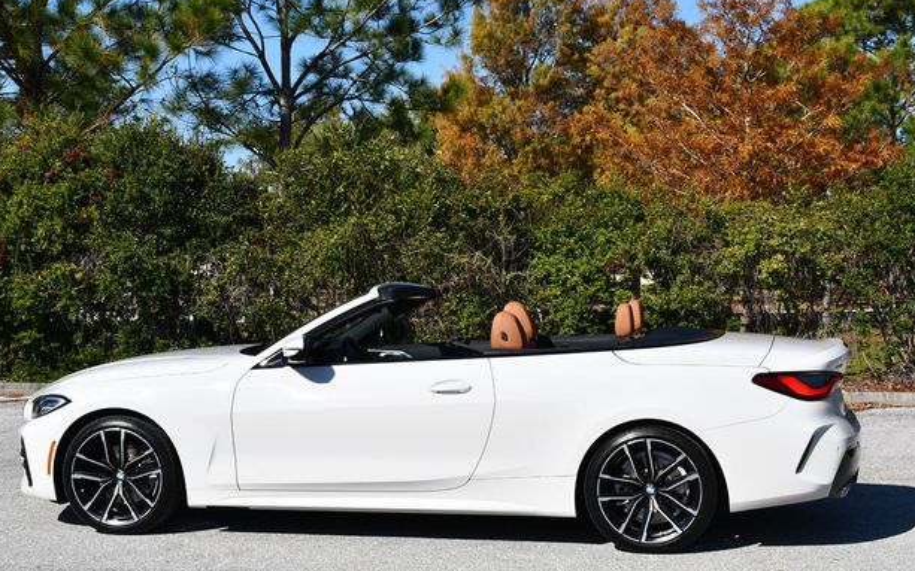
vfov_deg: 19.7
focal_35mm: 66
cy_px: 304
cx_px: 443
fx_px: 1646
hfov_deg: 31.1
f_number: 9
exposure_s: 1/320
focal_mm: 31
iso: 100
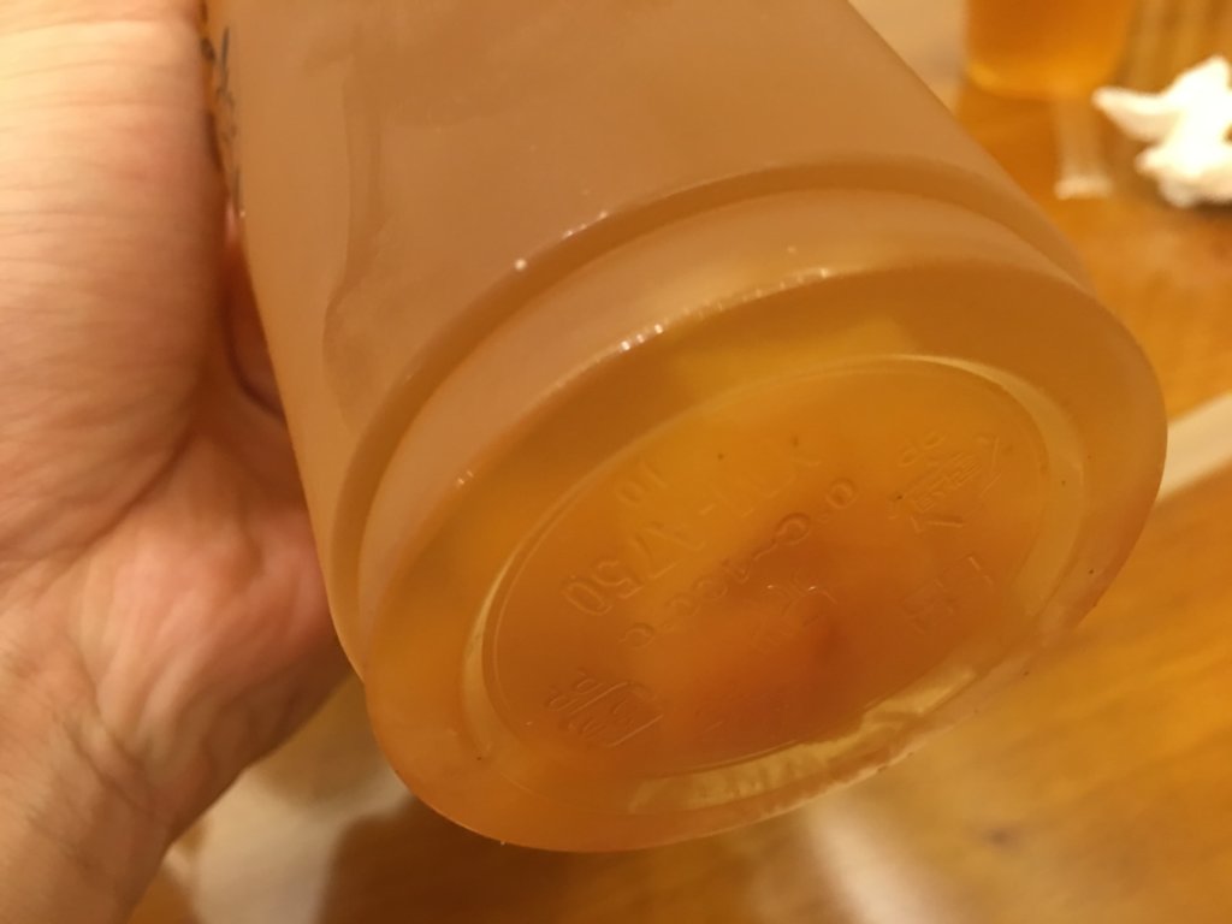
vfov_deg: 48.2
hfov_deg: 61.7
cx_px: 616
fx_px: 1032
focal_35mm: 29
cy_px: 462
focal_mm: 4.15
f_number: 2.2
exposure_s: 1/4
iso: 80
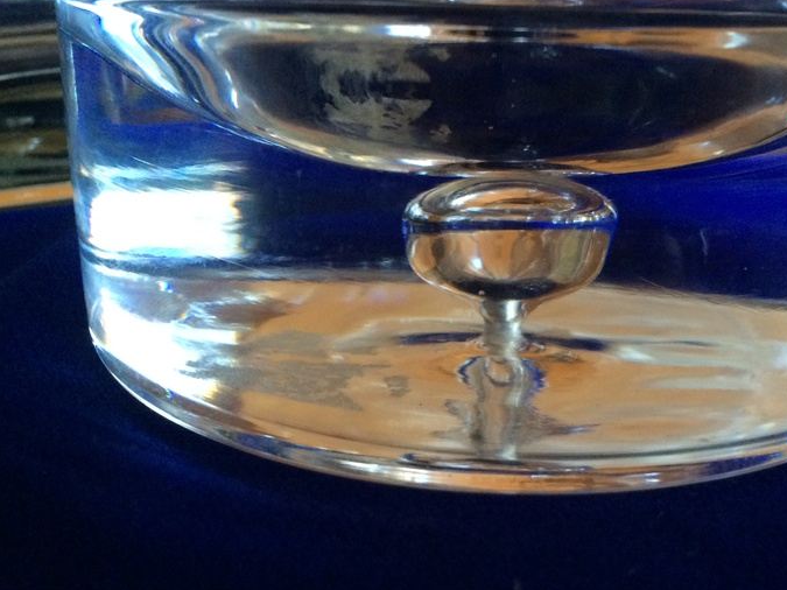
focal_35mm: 40
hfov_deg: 46.4
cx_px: 486
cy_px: 315
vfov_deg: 35.9
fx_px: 909
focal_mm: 4.12
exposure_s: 1/20
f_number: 2.2
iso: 320
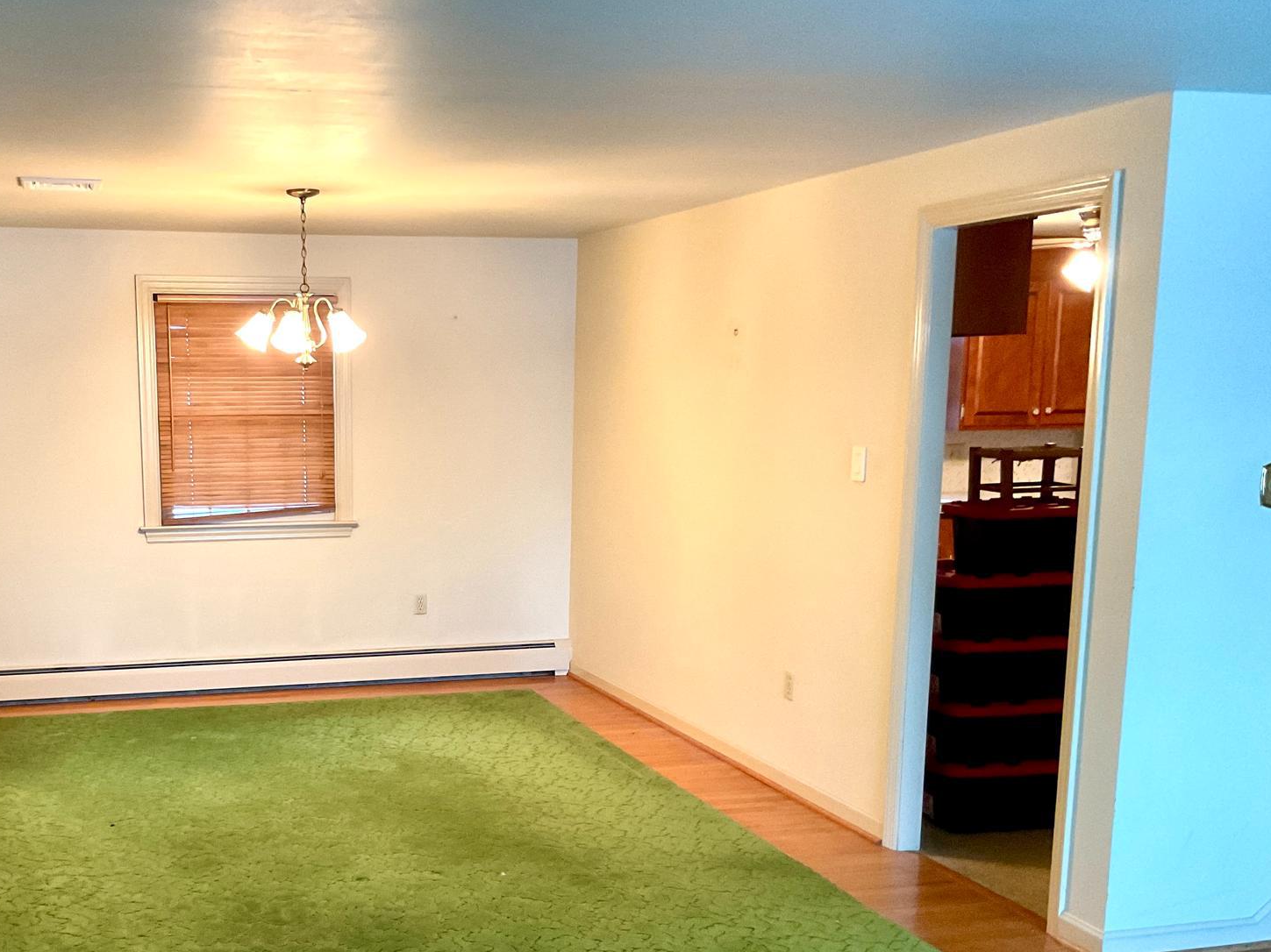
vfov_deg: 34.8
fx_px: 1505
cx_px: 396
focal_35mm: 41
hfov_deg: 44.9
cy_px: 643
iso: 250
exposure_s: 1/40
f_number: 1.8
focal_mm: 3
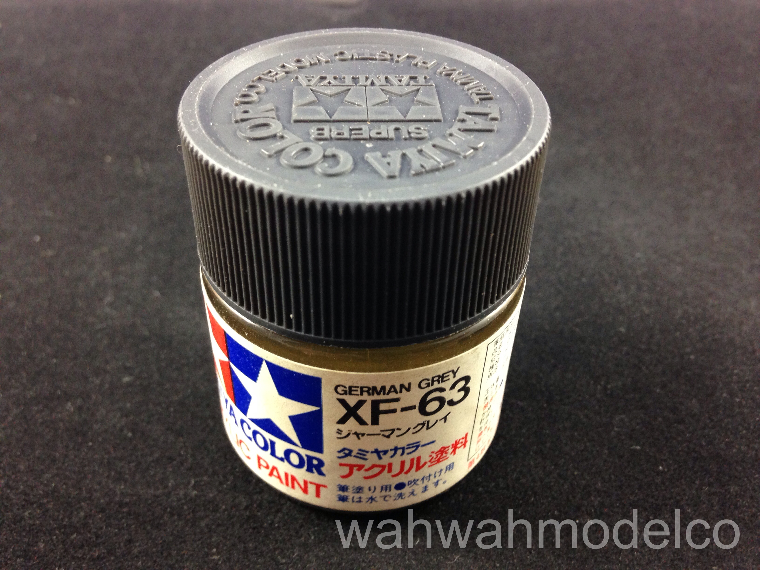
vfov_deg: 42.9
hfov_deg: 55.4
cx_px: 380
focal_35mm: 33
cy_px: 285
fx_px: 725
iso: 160
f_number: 2.4
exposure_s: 1/20
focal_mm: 4.13
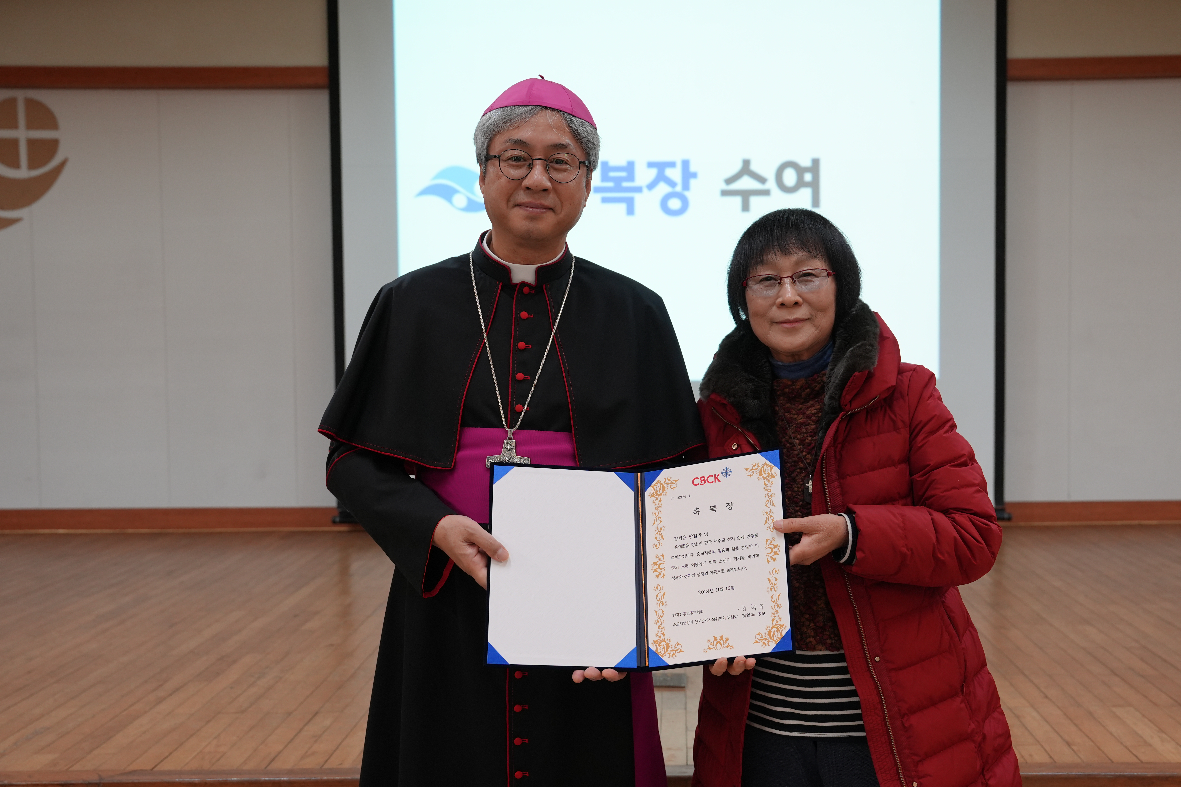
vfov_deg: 33.4
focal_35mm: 40
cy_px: 404
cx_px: 658
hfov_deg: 48.4
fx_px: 1312
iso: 1000
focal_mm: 35
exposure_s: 1/160
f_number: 4
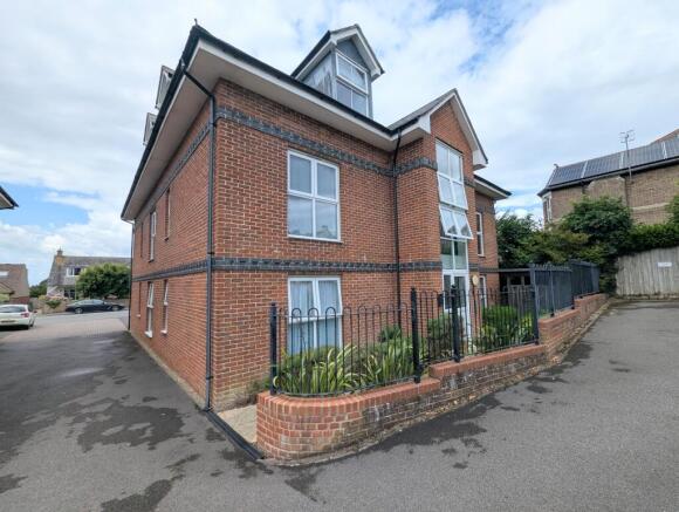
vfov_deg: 90.1
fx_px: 255
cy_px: 256
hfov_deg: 106.1
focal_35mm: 13
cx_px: 340
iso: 49
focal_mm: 1.95
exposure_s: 1/1969
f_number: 2.2
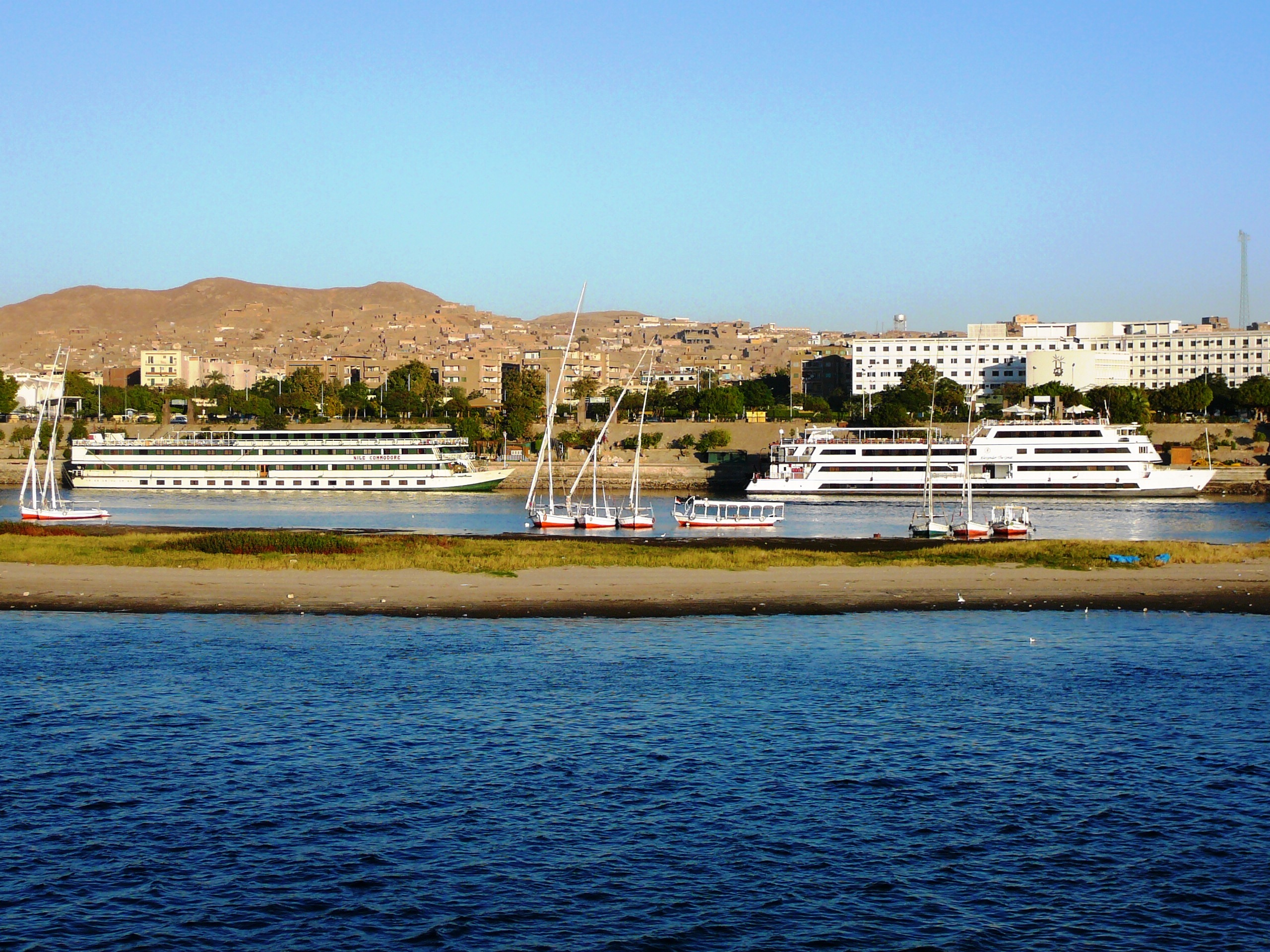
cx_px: 635
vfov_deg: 24.0
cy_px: 476
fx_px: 2238
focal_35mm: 61
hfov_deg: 31.7
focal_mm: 9.1
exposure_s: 1/800
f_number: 3.6
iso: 80
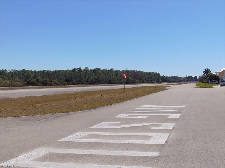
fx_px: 325
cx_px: 112
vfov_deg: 29.1
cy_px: 84
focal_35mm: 50
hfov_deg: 38.2
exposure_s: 1/500
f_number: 9
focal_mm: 9
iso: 80
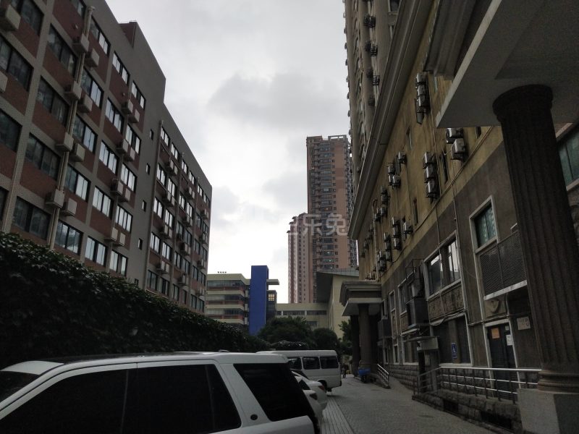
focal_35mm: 30
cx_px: 290
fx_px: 502
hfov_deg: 60.0
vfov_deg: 46.8
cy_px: 217
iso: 52
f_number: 1.8
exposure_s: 1/100
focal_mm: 3.95
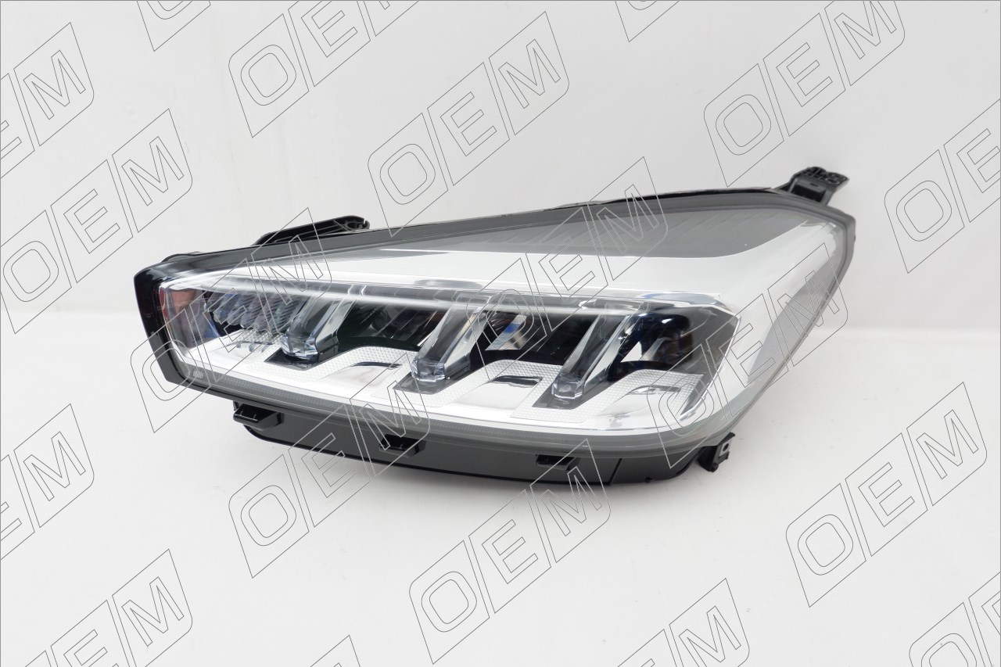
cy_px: 334
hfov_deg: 73.8
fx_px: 667
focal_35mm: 24
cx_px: 500
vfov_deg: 53.1
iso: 1000
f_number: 3.5
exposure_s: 1/70
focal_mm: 16
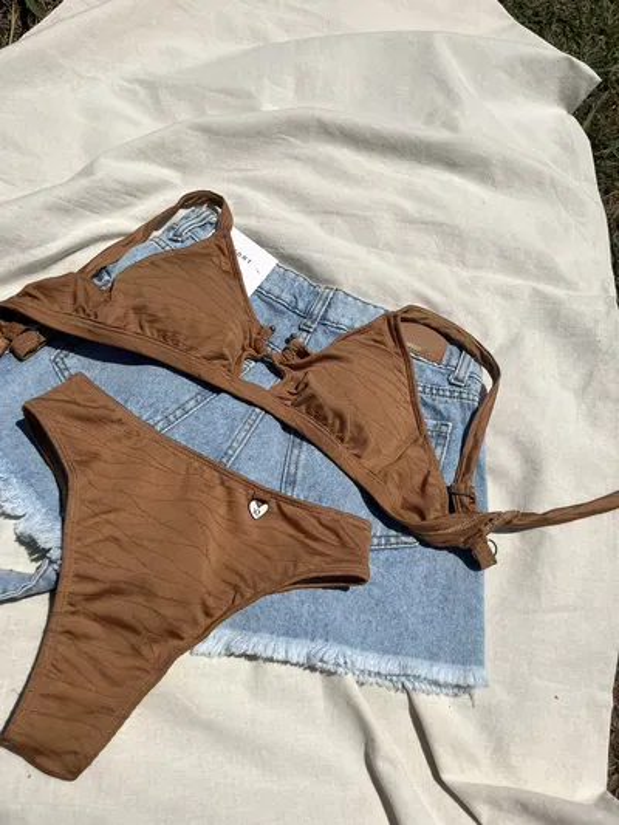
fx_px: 620
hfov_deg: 53.1
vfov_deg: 67.3
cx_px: 310
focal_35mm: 26
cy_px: 412
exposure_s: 1/15152
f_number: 1.6
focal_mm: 5.1
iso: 50
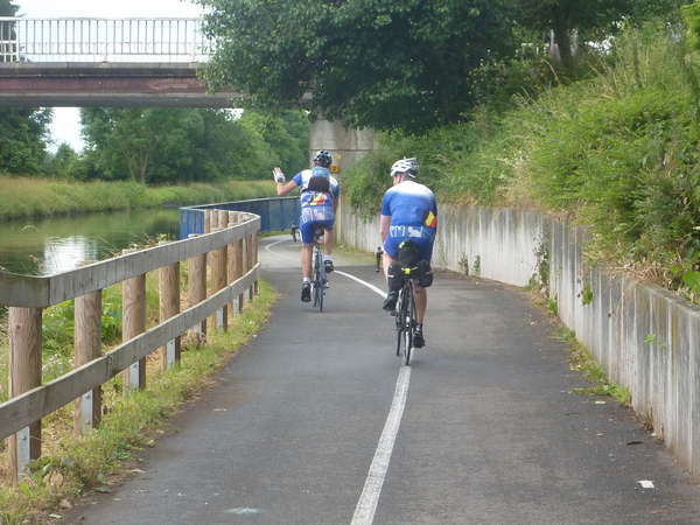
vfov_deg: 14.2
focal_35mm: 104
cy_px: 262
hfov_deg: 18.9
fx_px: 2103
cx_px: 350
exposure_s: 1/320
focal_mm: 11.9
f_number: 4.1
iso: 250
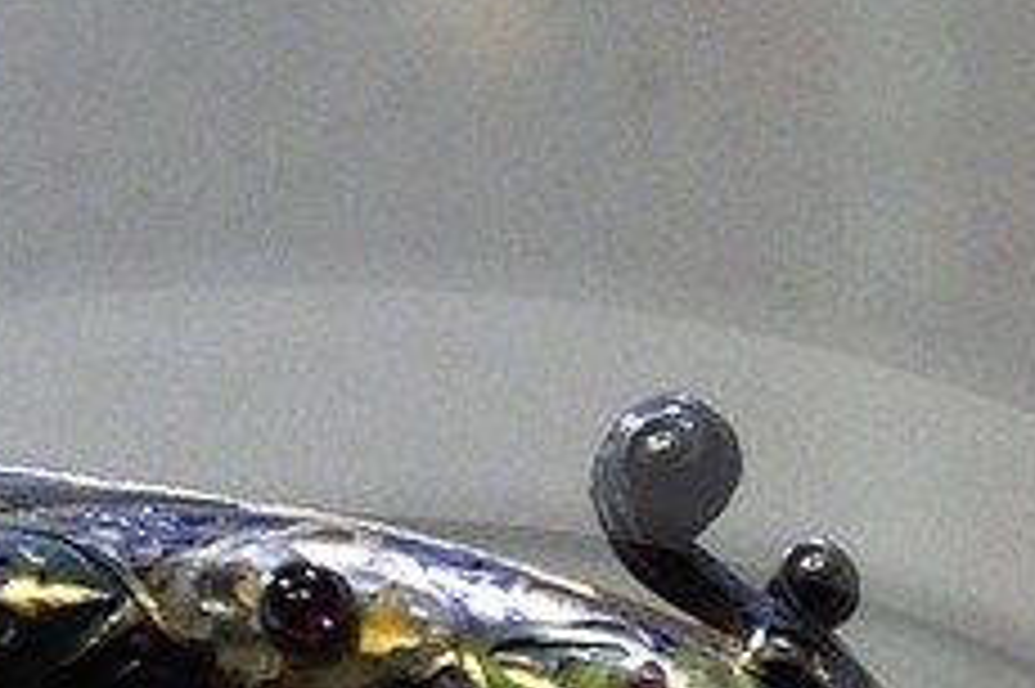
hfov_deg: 3.5
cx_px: 292
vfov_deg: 2.3
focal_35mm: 585
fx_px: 16806
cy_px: 2388
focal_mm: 56
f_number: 7.1
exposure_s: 1/50
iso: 800
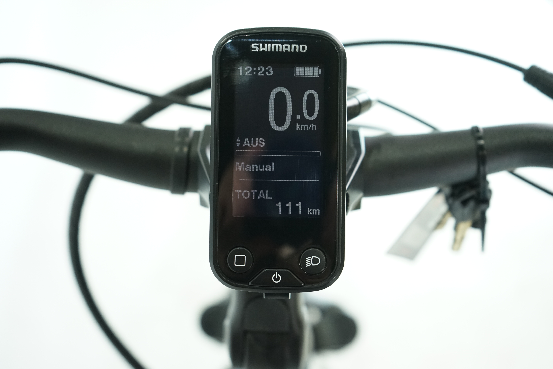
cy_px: 184
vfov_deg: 28.6
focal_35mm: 47
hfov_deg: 41.9
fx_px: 722
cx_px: 276
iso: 2000
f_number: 4.5
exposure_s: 1/200
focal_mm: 47
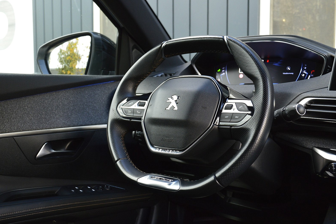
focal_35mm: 39
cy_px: 110
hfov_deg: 50.1
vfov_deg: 34.6
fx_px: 359
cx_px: 164
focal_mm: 25
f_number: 7.1
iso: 800
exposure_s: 1/60
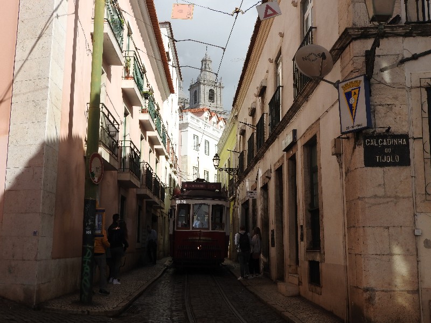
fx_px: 498
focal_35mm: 40
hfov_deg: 46.8
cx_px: 216
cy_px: 162
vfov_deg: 36.0
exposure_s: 1/1250
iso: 100
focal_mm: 7.2
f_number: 3.8
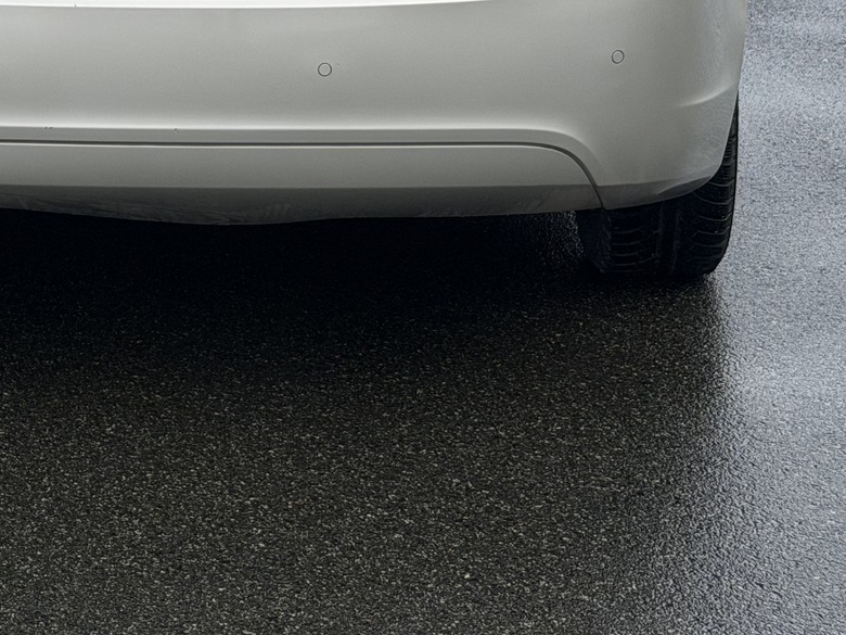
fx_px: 3079
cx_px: 113
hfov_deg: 15.5
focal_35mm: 126
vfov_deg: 11.5
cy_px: -137
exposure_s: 1/1795
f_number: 1.78
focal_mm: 6.76
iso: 64
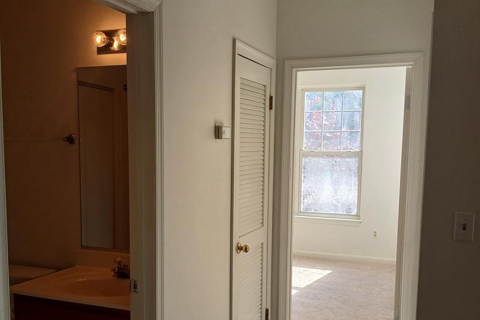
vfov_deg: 35.7
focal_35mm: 37
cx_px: 239
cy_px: 203
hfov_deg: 51.9
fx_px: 493
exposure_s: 1/60
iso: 20
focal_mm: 3.98
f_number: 1.8
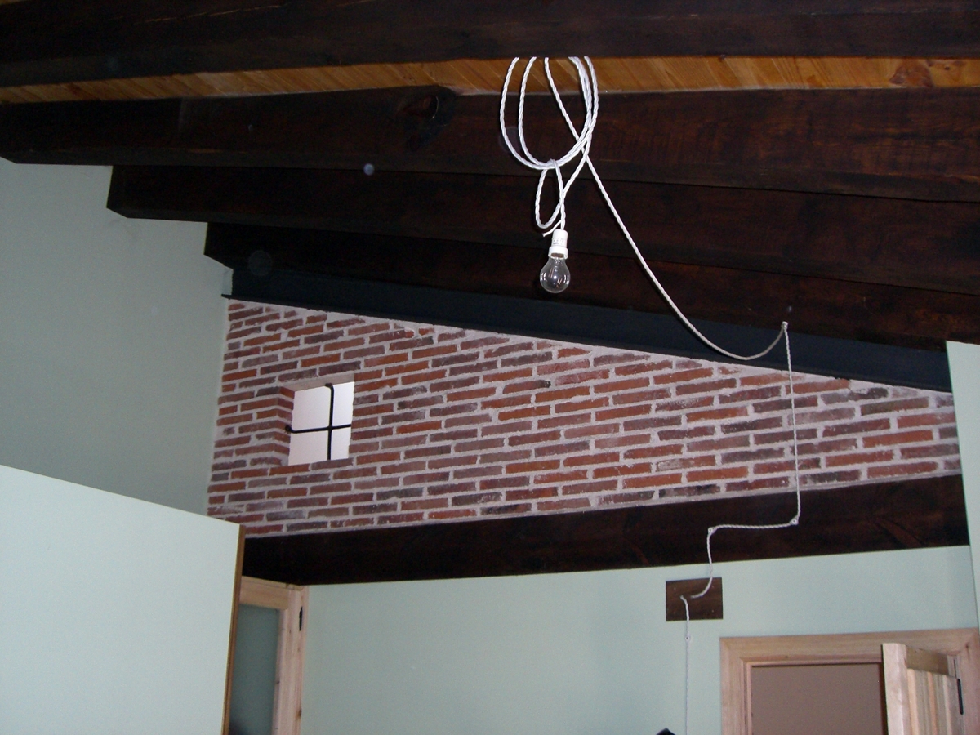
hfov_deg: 49.0
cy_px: 368
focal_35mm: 38
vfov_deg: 37.7
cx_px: 490
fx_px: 1076
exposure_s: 1/60
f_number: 2.7
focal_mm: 6.2
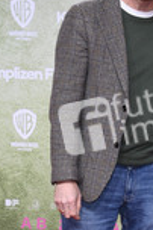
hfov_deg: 7.9
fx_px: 1093
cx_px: 180
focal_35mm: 171
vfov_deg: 12.0
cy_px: 195
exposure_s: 1/250
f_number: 5.6
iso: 640
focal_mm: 65
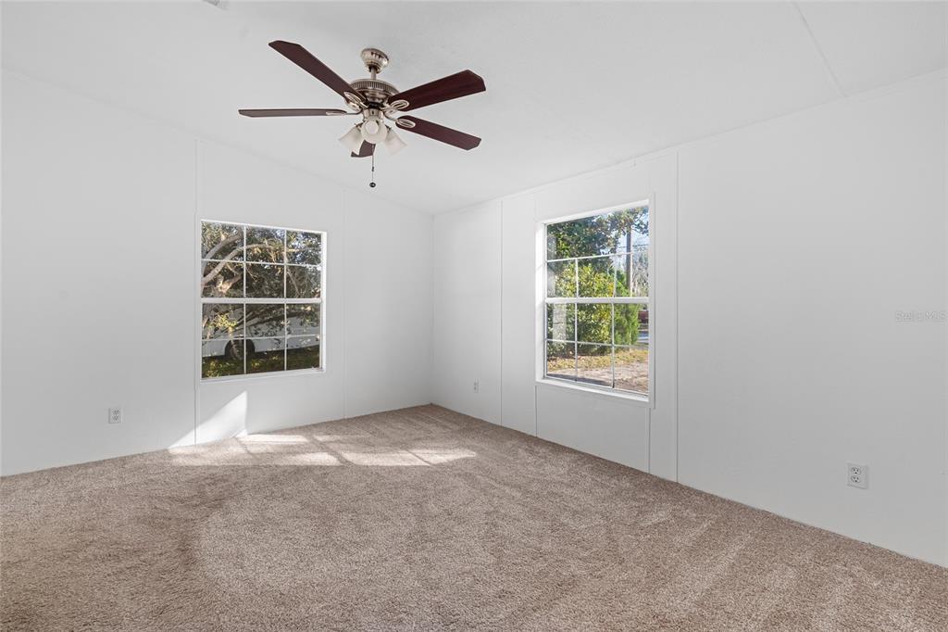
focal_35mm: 16
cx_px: 474
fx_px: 421
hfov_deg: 96.8
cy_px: 316
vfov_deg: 73.7
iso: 400
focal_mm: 16
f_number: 8
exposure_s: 1/1000
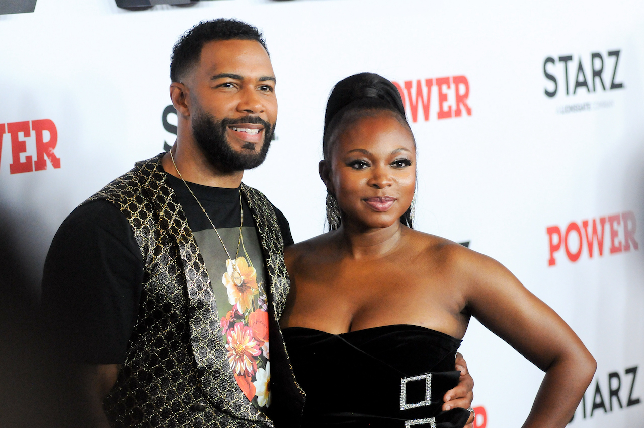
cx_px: 322
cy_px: 214
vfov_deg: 7.9
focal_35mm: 174
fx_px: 3109
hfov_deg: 11.8
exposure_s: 1/100
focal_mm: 116
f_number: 5
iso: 1600
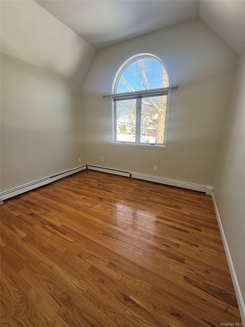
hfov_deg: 85.7
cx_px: 122
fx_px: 132
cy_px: 164
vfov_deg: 102.1
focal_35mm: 14
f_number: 2.2
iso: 160
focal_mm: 2.22
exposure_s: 1/99
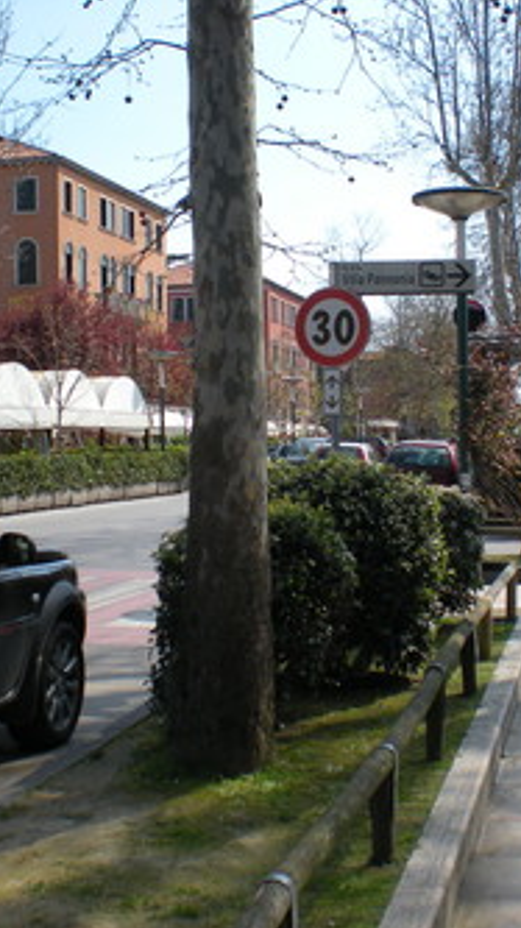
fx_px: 1377
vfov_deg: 37.2
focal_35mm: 56
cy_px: 463
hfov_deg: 21.4
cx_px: 293
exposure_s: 1/345
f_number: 4.6
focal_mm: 6.3
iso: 64
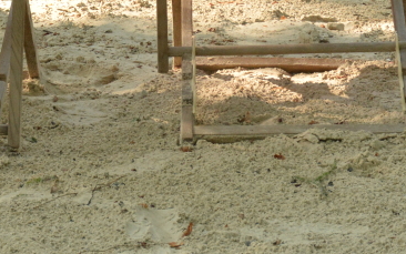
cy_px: -294
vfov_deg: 4.6
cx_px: 267
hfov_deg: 7.4
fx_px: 3122
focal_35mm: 282
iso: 800
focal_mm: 45
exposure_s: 1/200
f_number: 7.1
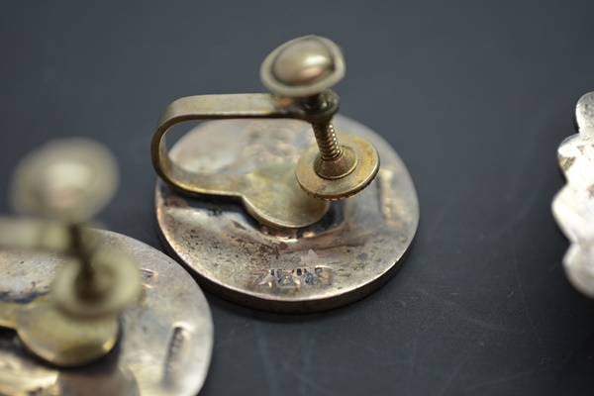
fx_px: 1361
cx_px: 297
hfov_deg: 24.6
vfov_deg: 16.6
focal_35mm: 82
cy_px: 198
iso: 400
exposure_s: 1/80
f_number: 5.6
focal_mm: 55
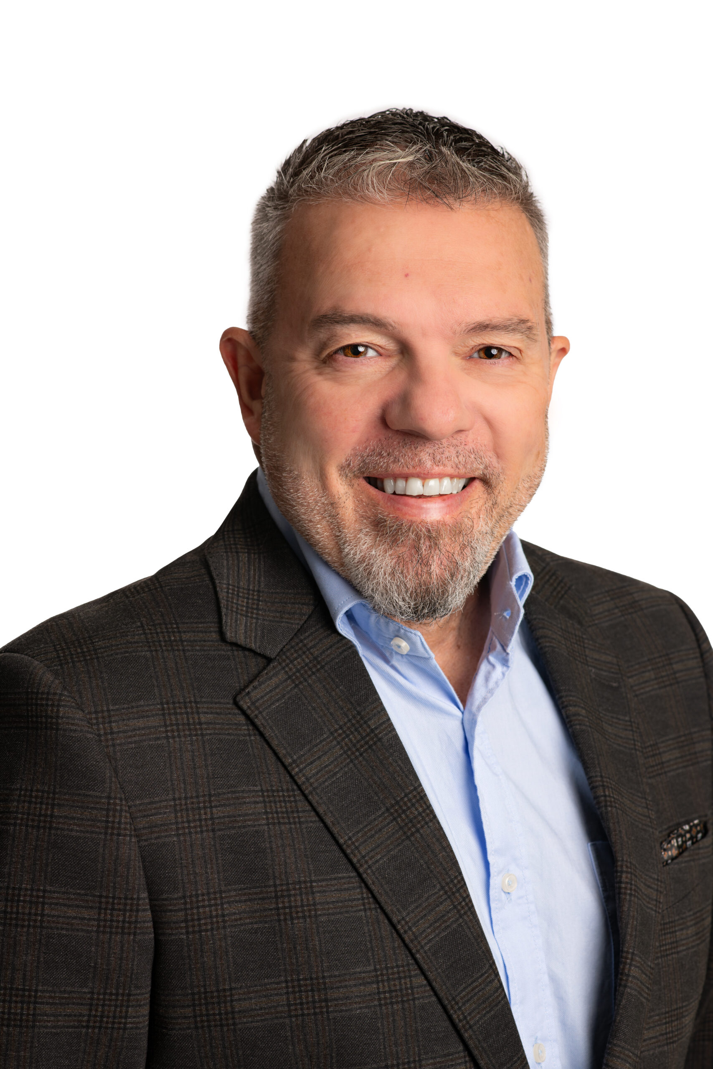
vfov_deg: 23.9
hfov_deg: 16.1
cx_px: 356
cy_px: 534
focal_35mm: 85
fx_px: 2525
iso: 100
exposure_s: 1/160
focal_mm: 85
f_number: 8
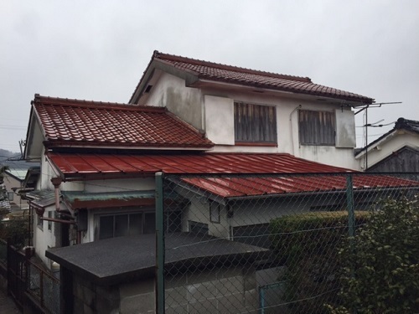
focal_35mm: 29
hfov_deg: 61.7
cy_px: 157
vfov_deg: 48.2
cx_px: 210
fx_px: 351
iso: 32
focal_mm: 4.15
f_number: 2.2
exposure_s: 1/824
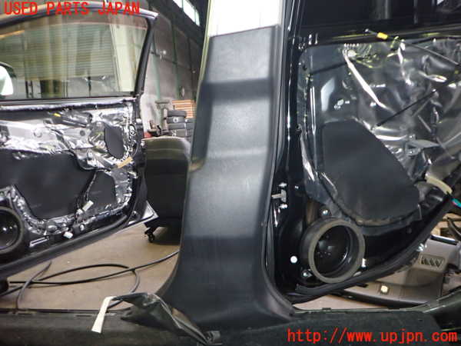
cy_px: 173
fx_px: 333
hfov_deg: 69.4
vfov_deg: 54.9
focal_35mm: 25
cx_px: 230
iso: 500
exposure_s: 1/30
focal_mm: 4.5
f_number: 2
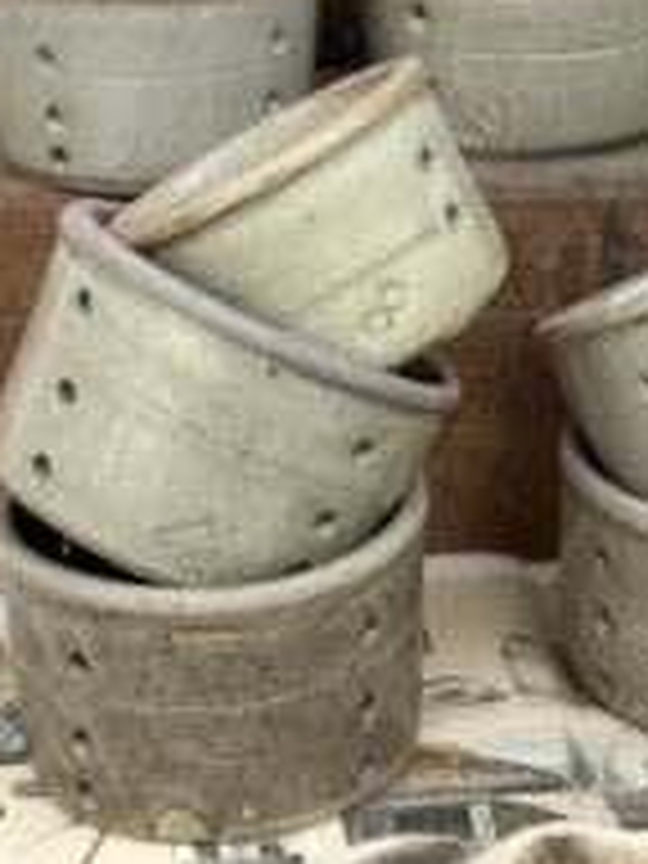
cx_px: 558
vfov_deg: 19.4
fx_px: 2496
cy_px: 126
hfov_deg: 14.7
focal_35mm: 100
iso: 80
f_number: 1.78
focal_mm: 6.86
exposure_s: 1/419
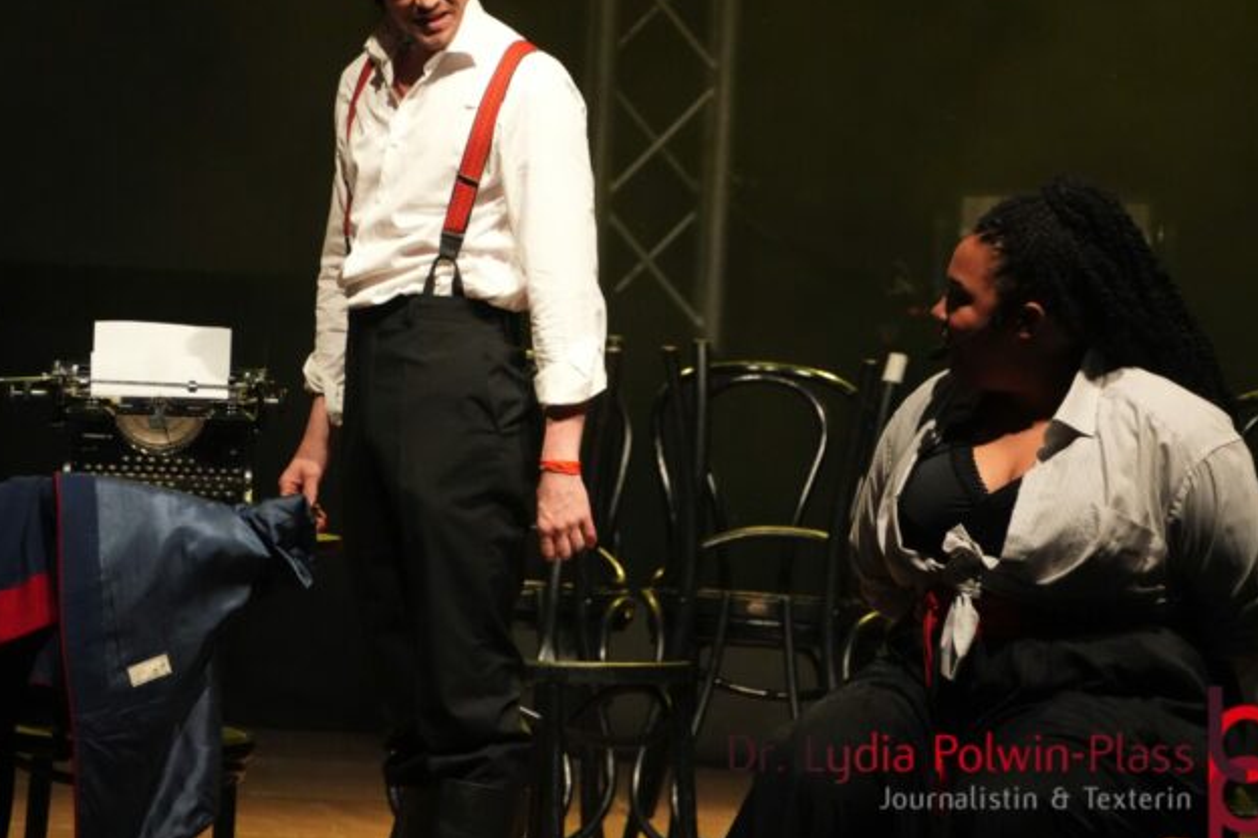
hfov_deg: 3.7
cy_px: 365
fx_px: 19358
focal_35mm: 554
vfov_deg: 2.5
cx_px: 665
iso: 6400
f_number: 6.3
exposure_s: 1/320
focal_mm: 300
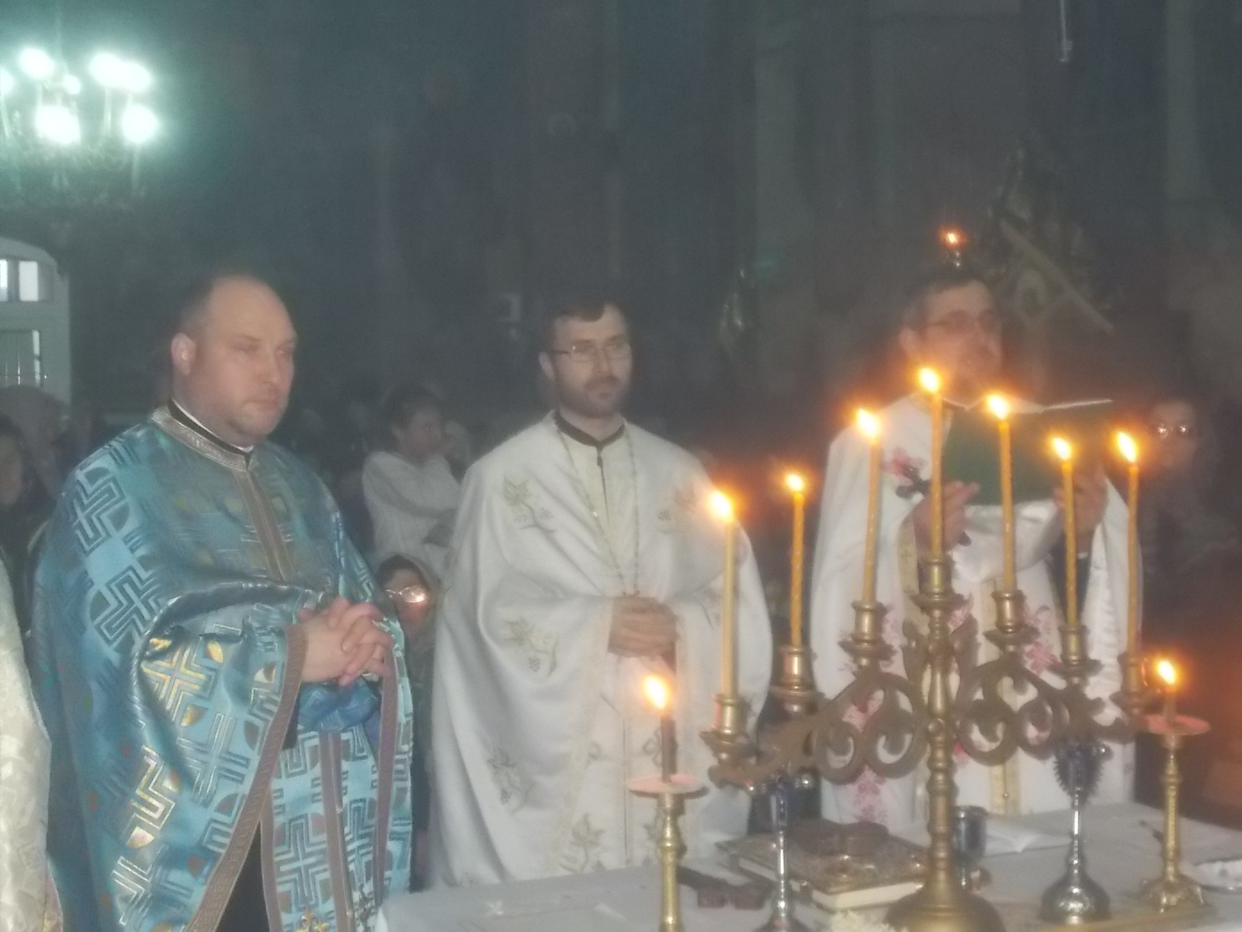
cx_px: 621
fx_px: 2081
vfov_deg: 25.2
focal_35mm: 58
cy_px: 466
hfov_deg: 33.2
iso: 800
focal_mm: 10.3
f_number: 4.9
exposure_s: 1/30
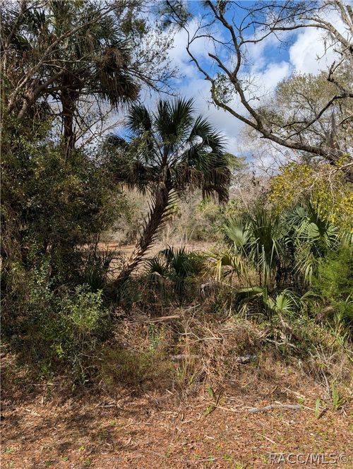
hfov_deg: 56.9
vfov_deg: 71.5
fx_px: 325
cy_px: 234
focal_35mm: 24
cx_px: 176
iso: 21
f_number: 1.68
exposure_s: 1/1368
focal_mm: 6.9
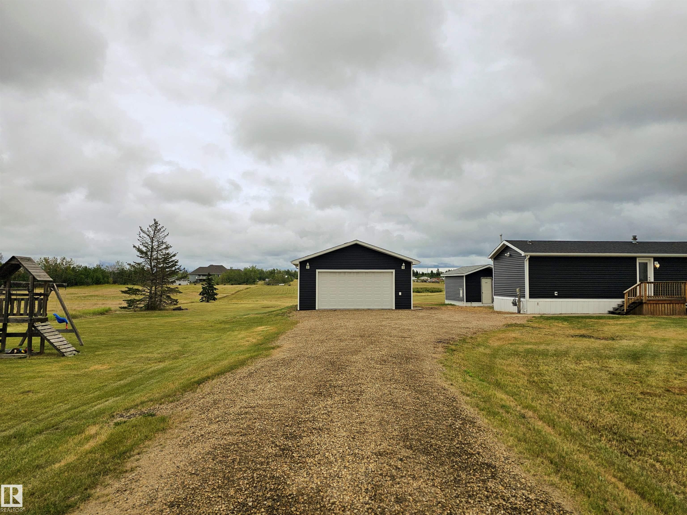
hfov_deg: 73.9
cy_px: 258
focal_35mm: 23
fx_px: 456
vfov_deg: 58.9
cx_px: 344
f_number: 1.7
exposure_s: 1/1376
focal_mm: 6.3
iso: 10
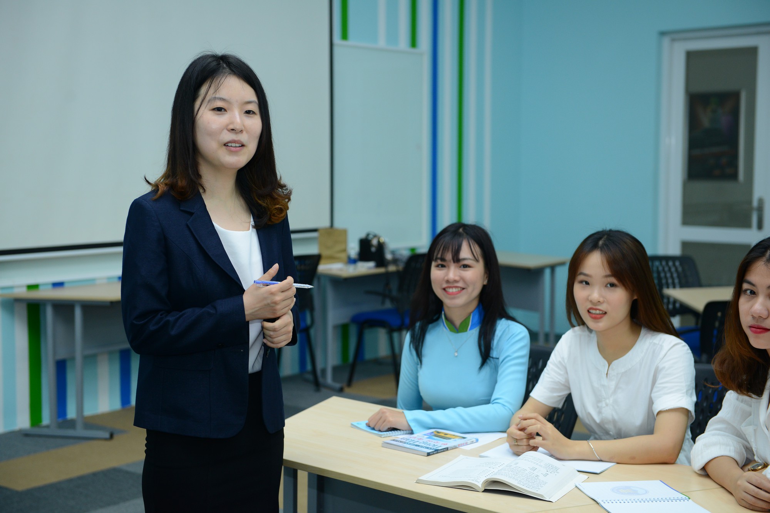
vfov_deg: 24.2
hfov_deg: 35.6
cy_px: 256
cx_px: 385
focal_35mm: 56
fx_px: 1198
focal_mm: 56
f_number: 4
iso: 1000
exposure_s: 1/125
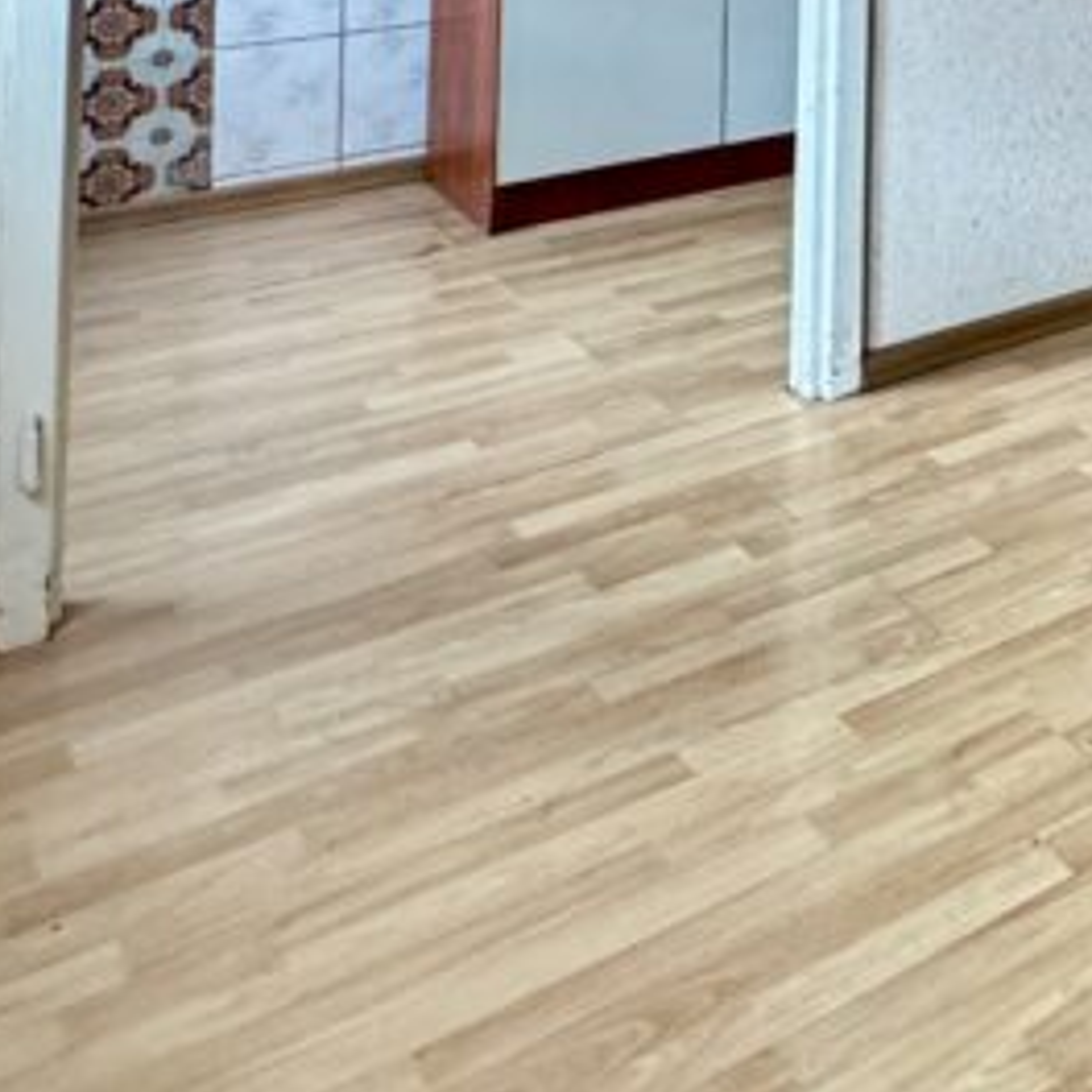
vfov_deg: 28.5
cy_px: -352
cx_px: 1630
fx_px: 1713
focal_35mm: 48
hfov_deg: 26.1
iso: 320
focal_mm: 2.22
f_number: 2.2
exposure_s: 1/84
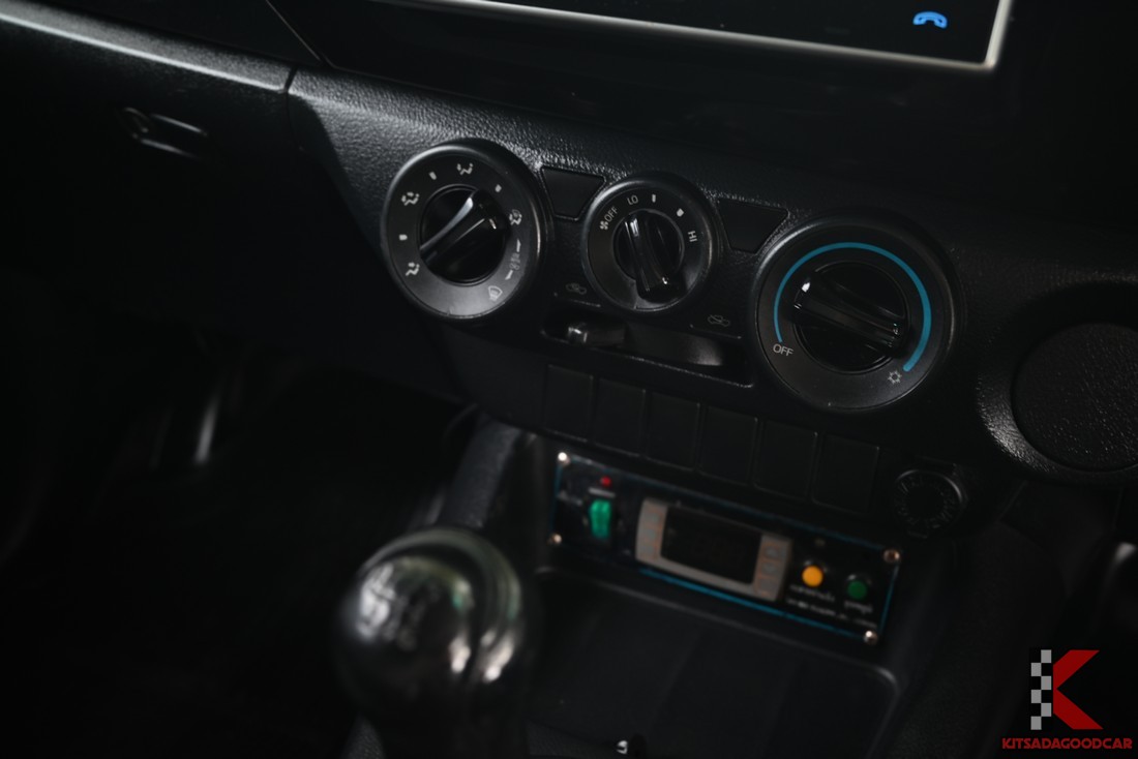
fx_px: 1091
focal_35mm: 34
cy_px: 380
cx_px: 569
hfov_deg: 55.1
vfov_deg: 38.4
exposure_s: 1/10
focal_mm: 34.5
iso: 280
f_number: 5
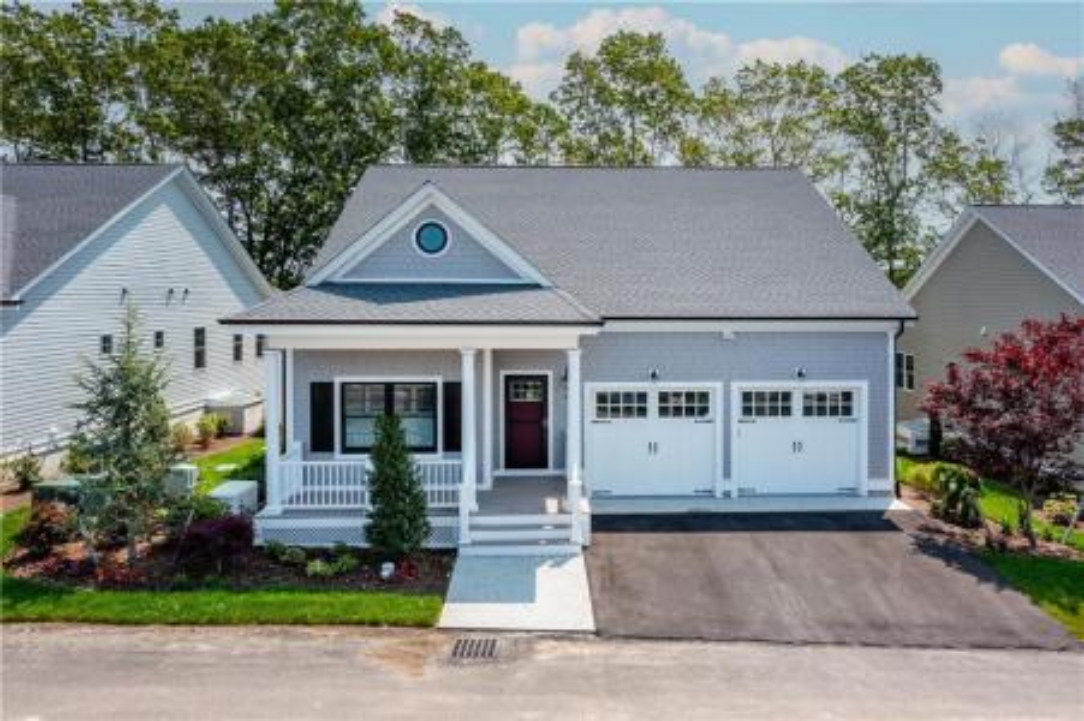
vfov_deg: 46.3
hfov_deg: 65.5
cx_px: 542
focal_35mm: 28
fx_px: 842
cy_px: 360
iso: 100
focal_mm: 10.26
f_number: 6.3
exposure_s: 1/320
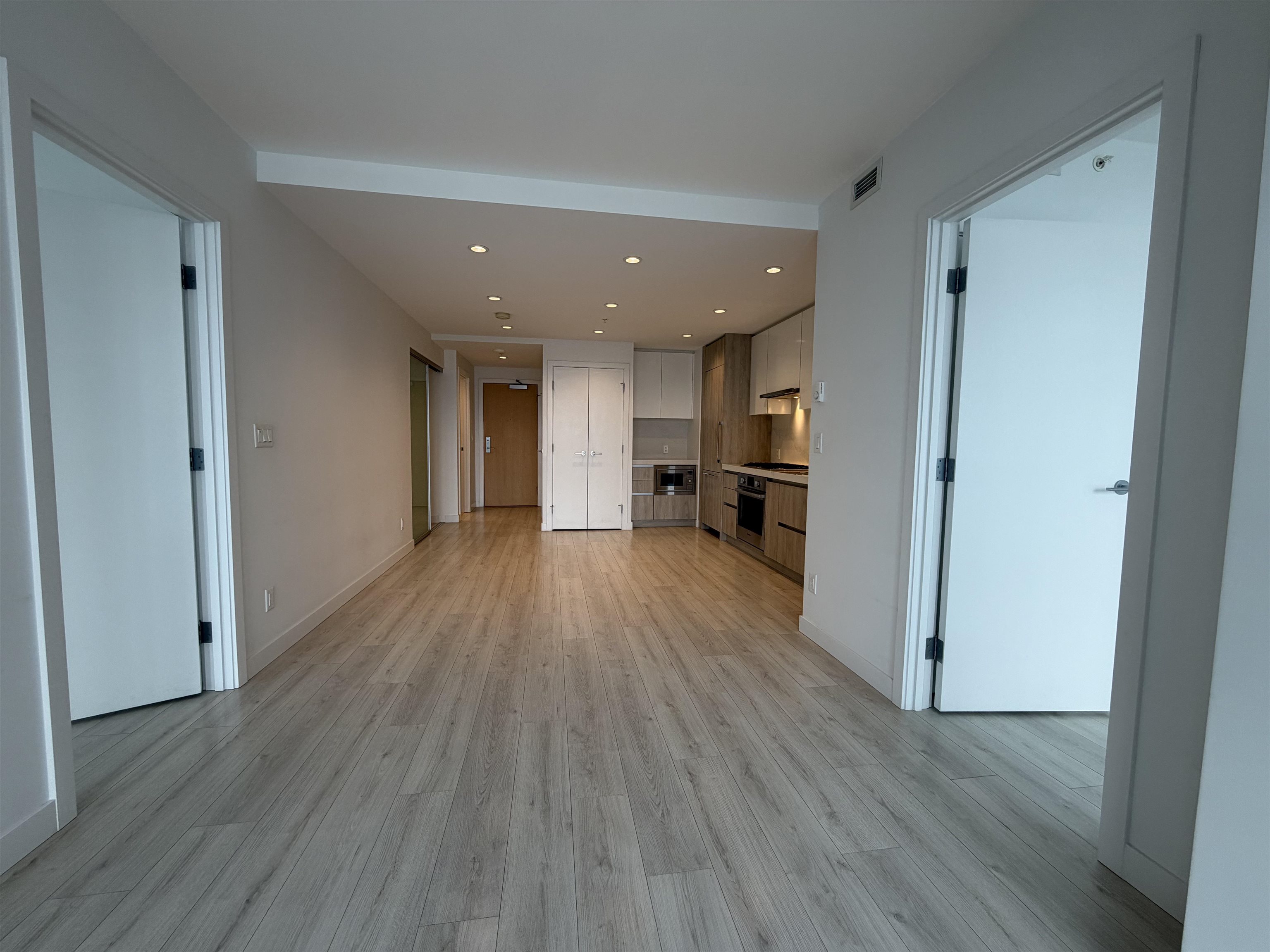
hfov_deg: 102.1
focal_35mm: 14
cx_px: 635
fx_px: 514
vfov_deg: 85.7
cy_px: 476
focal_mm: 2.22
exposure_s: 1/120
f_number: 2.2
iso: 80
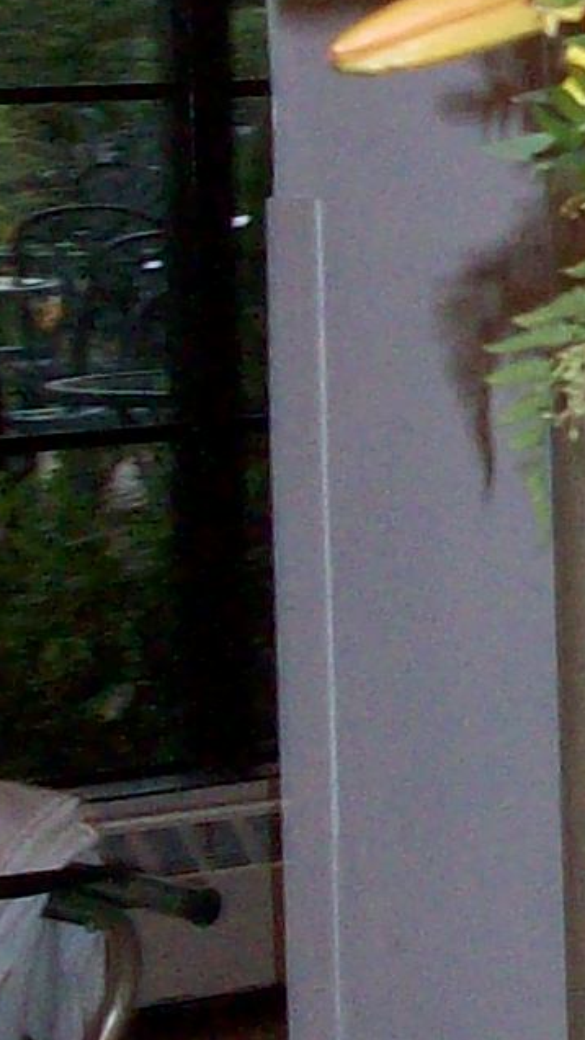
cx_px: 1644
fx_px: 5264
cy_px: 517
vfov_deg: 11.3
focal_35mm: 191
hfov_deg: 6.0
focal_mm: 5.7
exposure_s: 1/60
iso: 160
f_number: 2.8
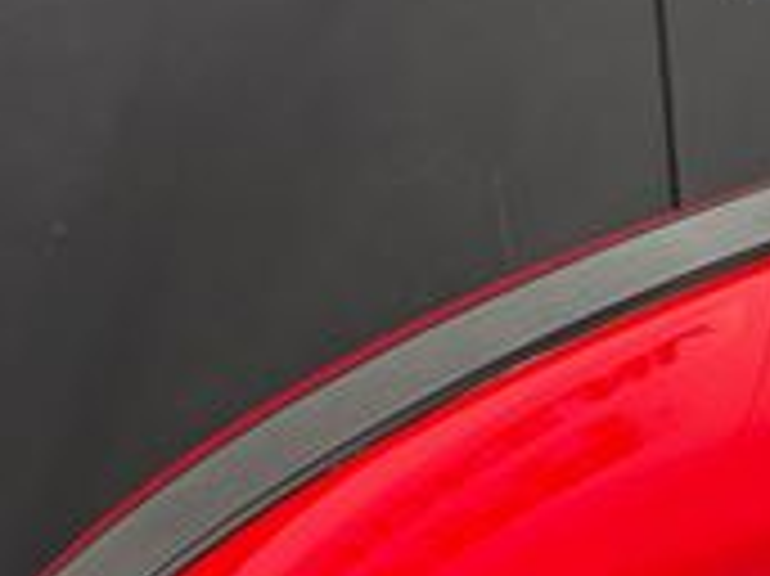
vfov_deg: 16.2
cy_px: 508
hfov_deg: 20.8
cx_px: 824
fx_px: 2001
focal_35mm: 90
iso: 400
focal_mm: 6.76
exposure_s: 1/50
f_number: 1.78
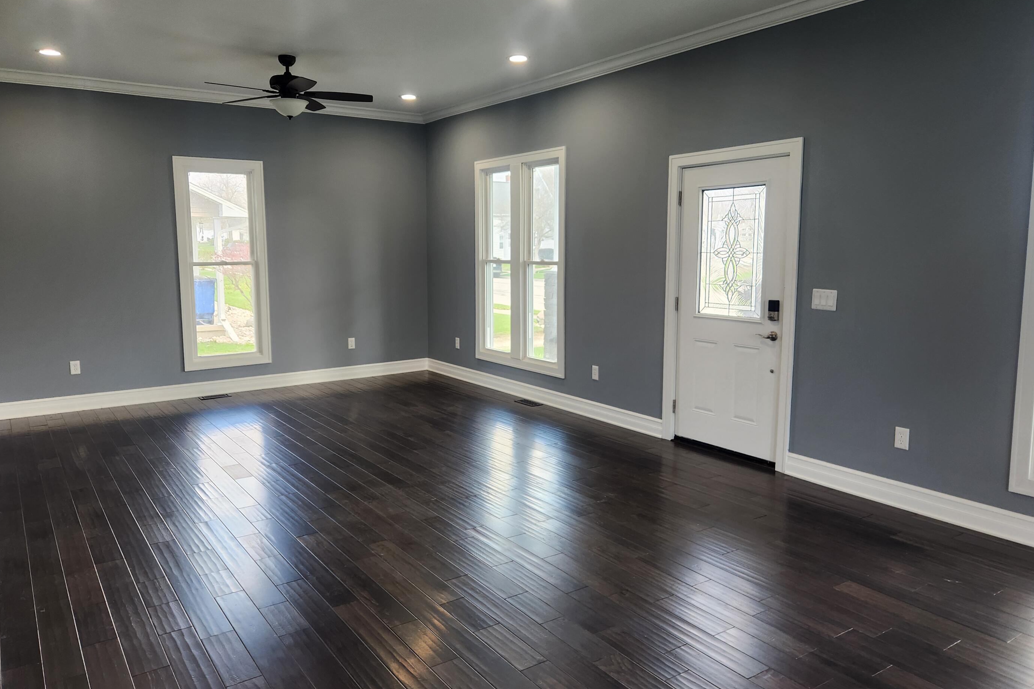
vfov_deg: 49.5
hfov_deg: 69.4
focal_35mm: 26
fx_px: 747
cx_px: 496
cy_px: 315
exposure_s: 1/120
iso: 125
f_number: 1.8
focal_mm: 5.4
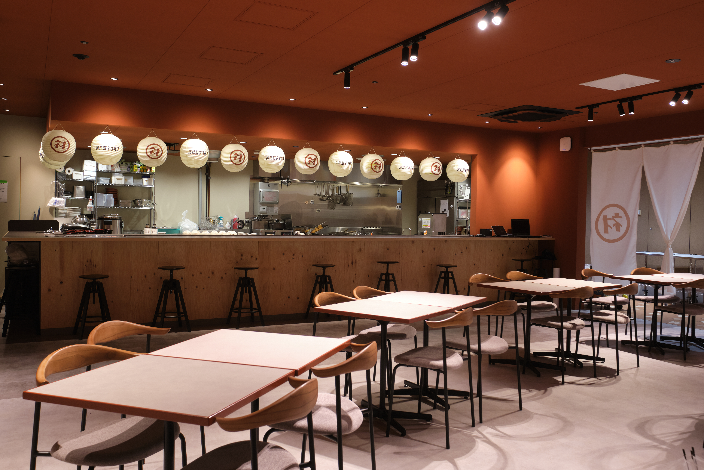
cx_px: 352
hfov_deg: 61.9
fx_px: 587
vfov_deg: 43.6
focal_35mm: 30
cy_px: 235
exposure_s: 1/10
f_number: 6.4
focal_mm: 20
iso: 500
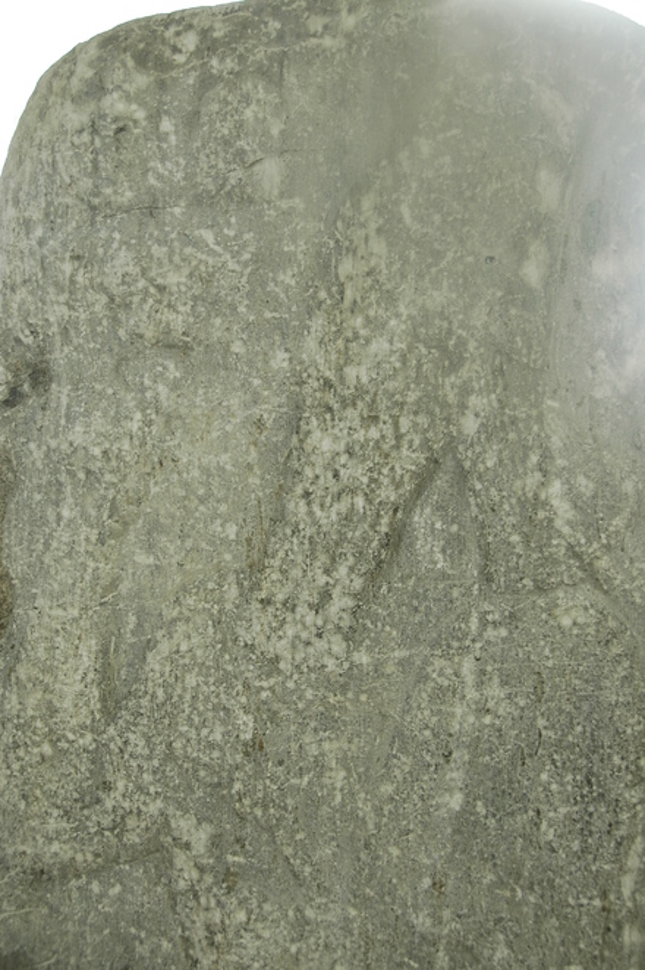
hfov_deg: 33.0
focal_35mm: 40
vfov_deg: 47.9
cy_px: 485
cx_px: 322
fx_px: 1089
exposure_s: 1/10
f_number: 4
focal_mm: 27
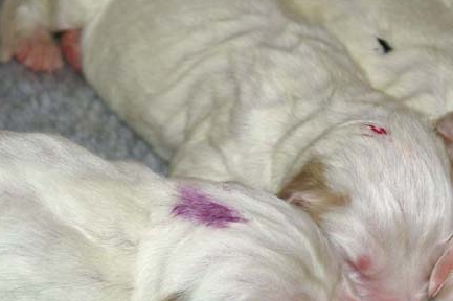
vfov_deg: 7.1
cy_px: 259
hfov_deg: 10.6
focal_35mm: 194
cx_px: 294
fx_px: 2439
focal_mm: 70
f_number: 5.6
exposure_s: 1/125
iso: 400
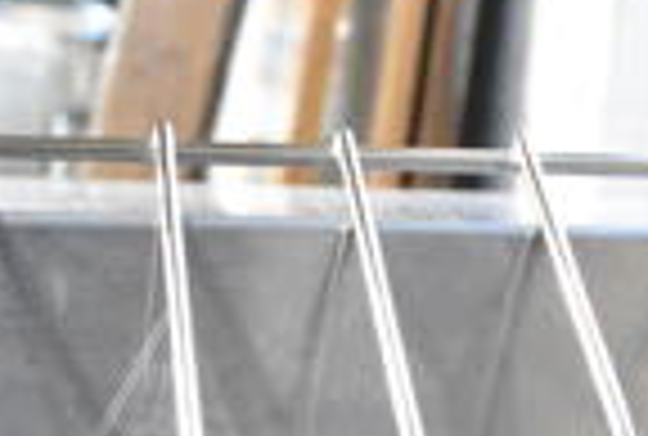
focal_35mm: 114
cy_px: 850
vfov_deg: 11.1
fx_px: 2058
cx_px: 108
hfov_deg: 17.7
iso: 6400
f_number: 5.6
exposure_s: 1/125
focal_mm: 18
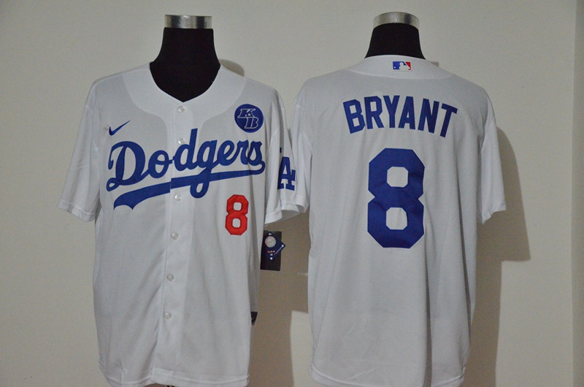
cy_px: 194
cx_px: 292
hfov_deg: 28.1
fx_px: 1166
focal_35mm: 72
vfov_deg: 18.8
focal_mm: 48
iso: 4000
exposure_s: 1/50
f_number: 4.5
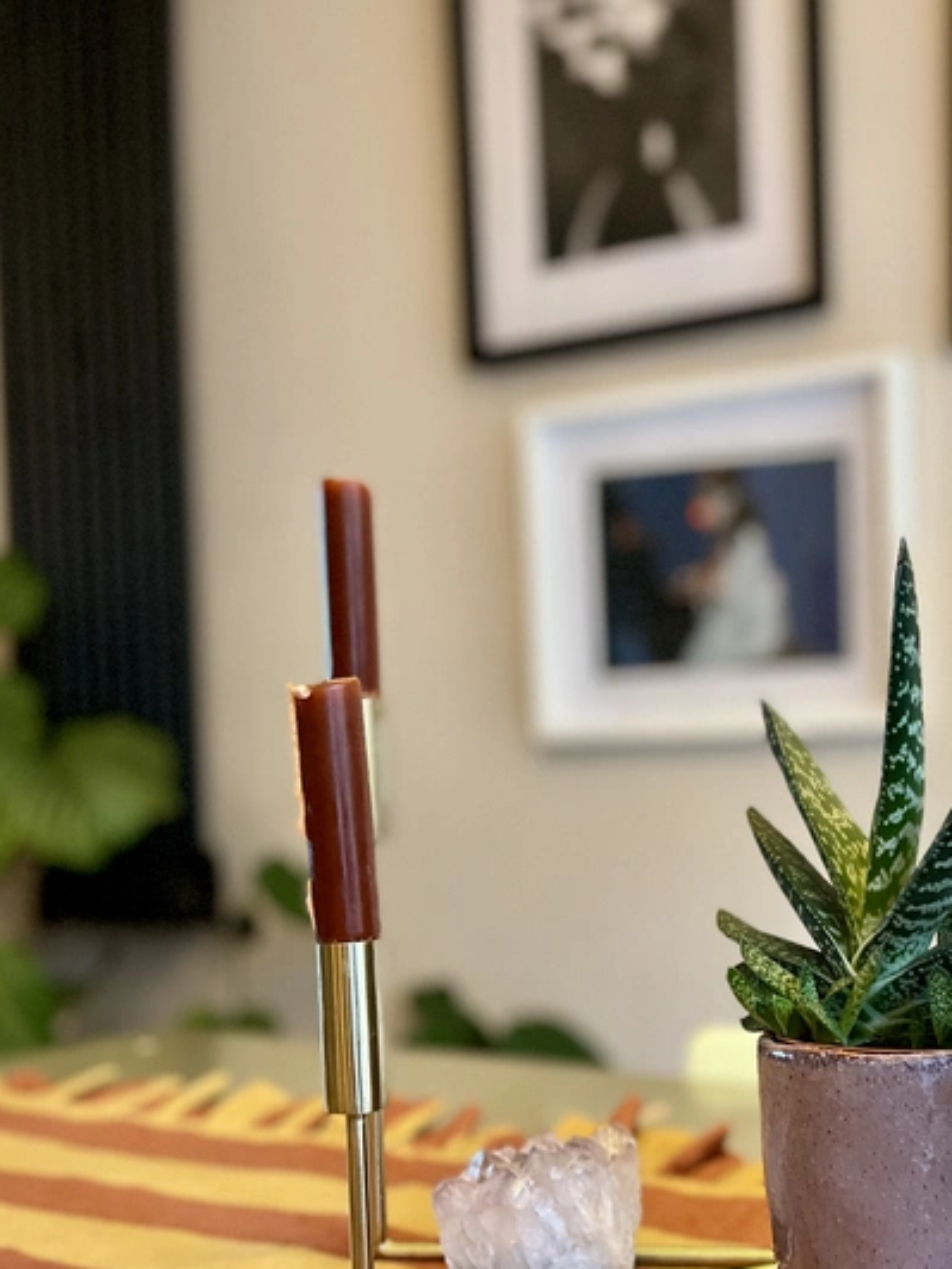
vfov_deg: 43.1
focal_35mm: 43
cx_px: 756
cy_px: 875
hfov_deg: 32.7
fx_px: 1577
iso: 400
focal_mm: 5.1
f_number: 1.6
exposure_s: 1/50
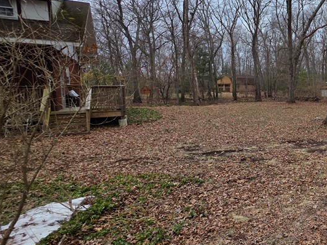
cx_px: 297
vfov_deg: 54.7
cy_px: 106
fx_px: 236
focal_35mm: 25
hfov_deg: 58.8
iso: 40
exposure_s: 1/1276
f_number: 1.9
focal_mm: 2.2
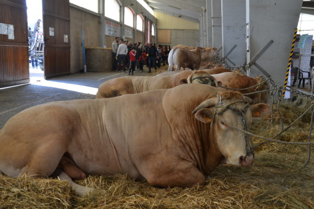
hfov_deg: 53.2
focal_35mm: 36
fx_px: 314
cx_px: 157
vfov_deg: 36.8
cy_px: 104
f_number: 5
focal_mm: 24
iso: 400
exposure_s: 1/100
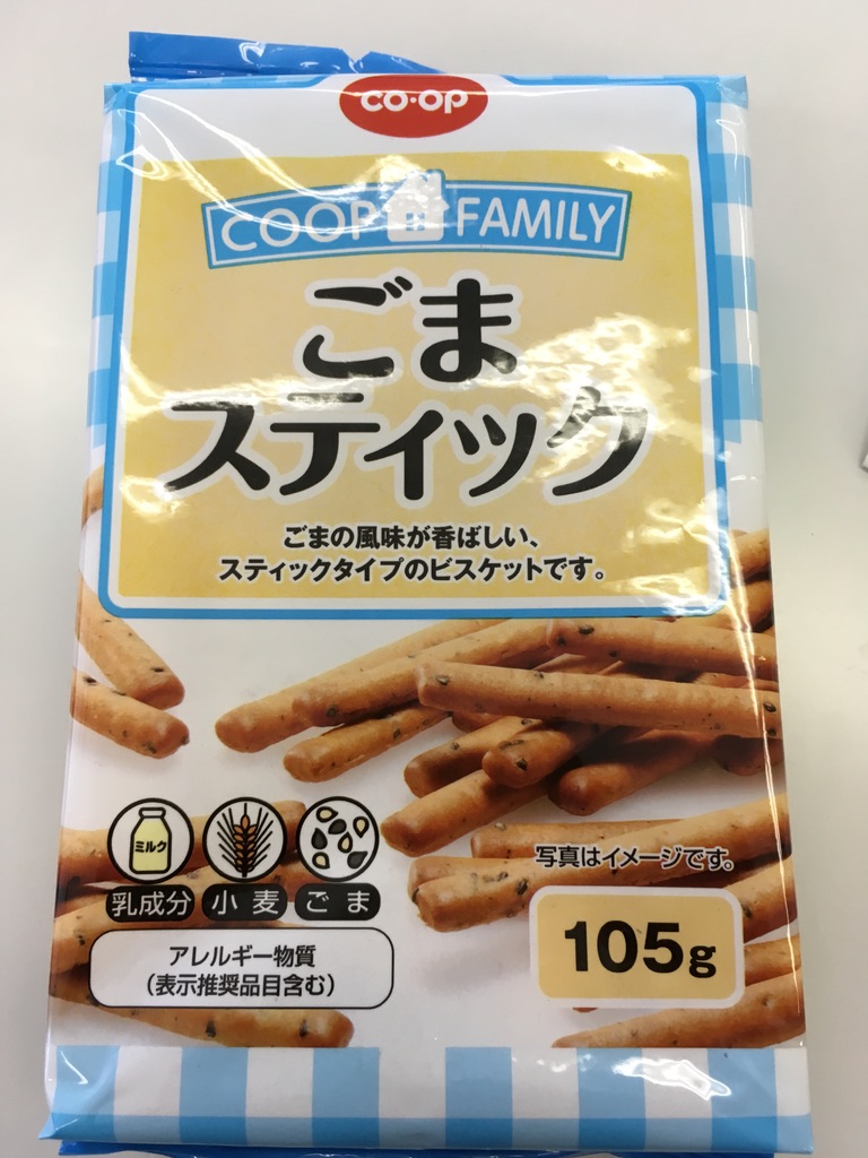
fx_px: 970
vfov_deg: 61.7
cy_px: 579
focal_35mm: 29
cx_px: 434
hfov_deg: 48.2
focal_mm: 4.15
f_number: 2.2
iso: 32
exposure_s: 1/30
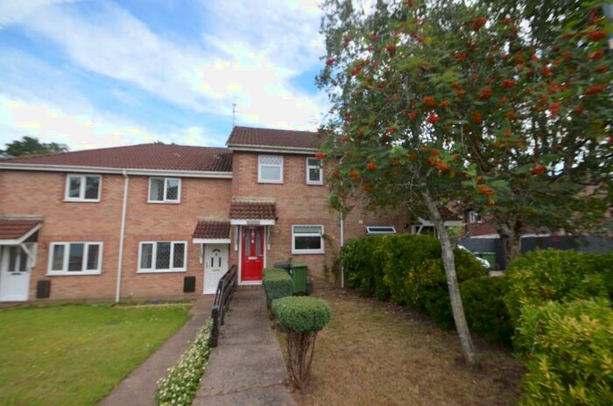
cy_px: 203
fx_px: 255
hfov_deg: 100.5
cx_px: 306
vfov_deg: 77.1
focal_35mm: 15
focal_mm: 10
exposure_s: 1/200
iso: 100
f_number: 5
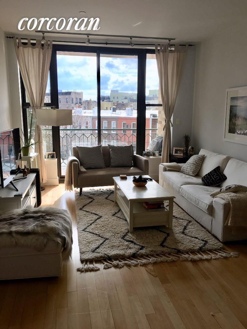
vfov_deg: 61.7
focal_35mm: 29
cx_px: 124
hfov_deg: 48.2
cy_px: 164
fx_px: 276
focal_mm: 4.15
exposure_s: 1/323
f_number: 2.2
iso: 25
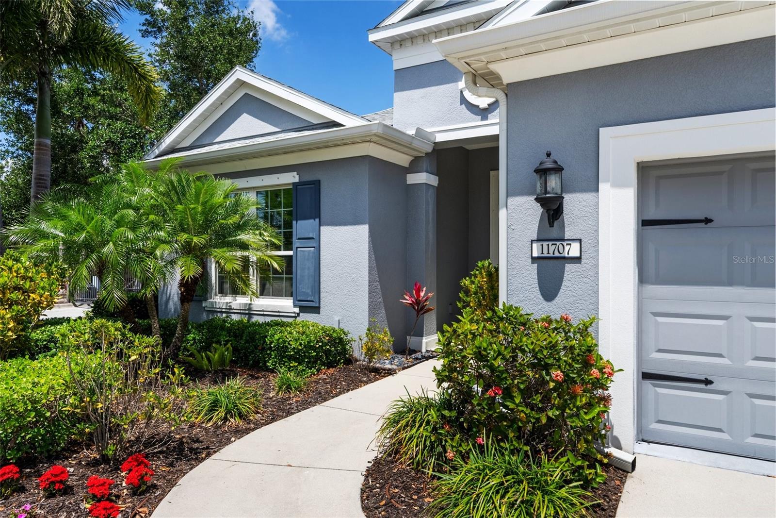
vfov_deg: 53.1
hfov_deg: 73.7
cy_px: 259
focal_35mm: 24
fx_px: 517
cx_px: 388
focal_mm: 24
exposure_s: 1/200
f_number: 8
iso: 320
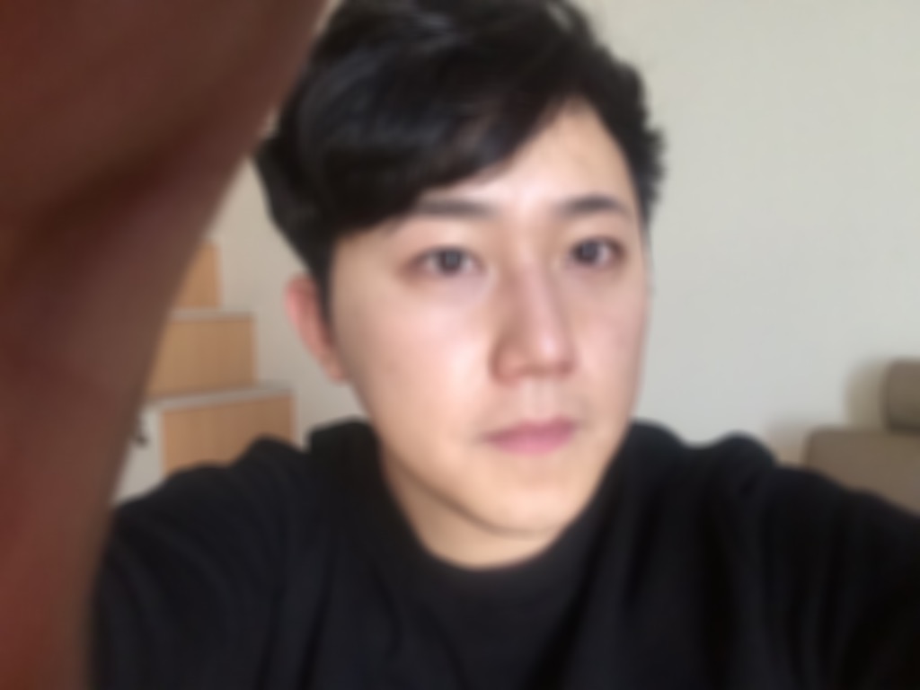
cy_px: 345
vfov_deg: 45.4
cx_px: 460
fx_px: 824
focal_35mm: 31
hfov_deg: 58.4
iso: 160
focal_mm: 2.15
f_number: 2.4
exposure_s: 1/30
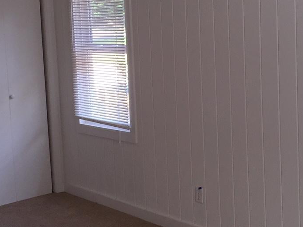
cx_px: 160
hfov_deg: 28.2
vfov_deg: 21.3
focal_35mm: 69
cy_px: 92
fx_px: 604
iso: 50
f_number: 2.2
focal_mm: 4.15
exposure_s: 1/120
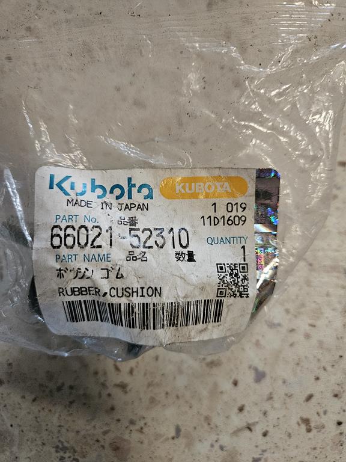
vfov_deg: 73.9
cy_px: 231
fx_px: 307
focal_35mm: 23
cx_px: 173
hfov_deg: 58.9
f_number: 1.8
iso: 800
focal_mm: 5.4
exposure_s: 1/50
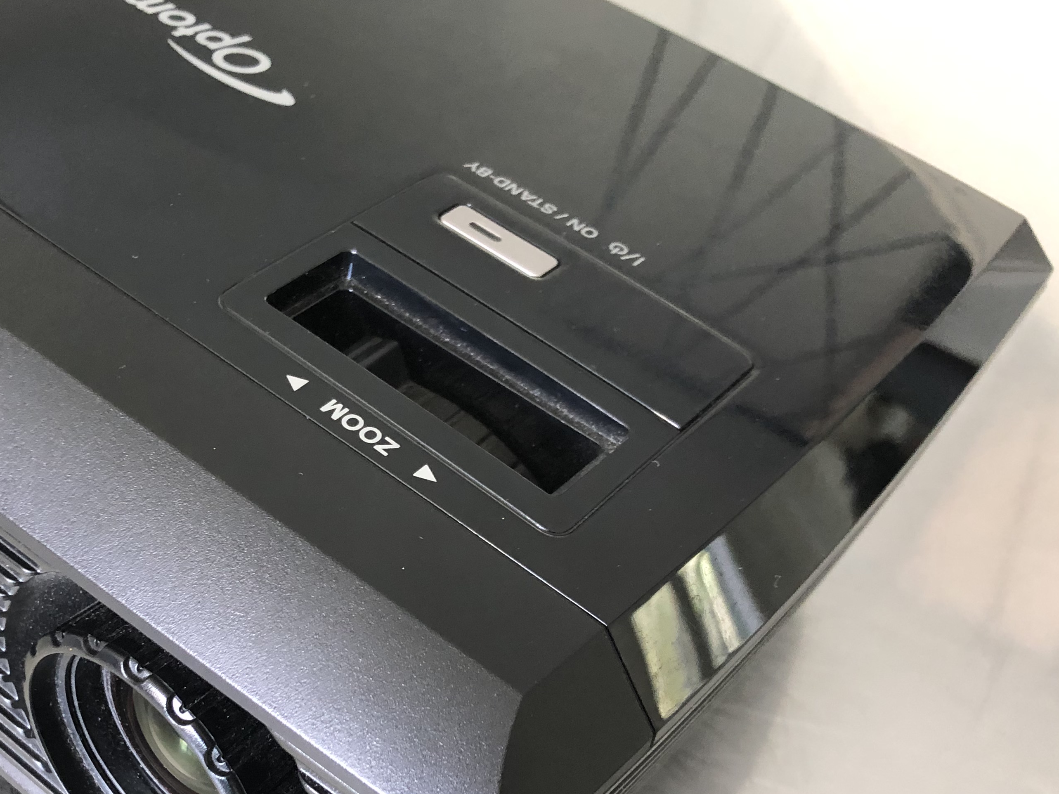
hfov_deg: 42.0
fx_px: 1346
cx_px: 298
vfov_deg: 32.6
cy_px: 518
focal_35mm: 44
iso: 80
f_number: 1.8
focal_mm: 4
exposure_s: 1/15
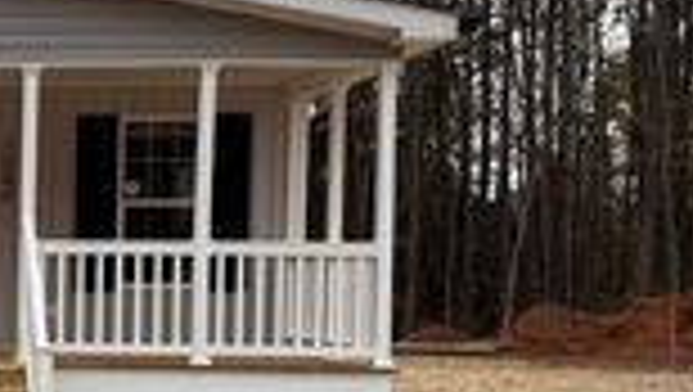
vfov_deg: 14.1
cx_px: -252
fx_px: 1564
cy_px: 345
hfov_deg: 22.0
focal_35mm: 85
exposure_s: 1/1770
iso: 80
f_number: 1.78
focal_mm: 6.76
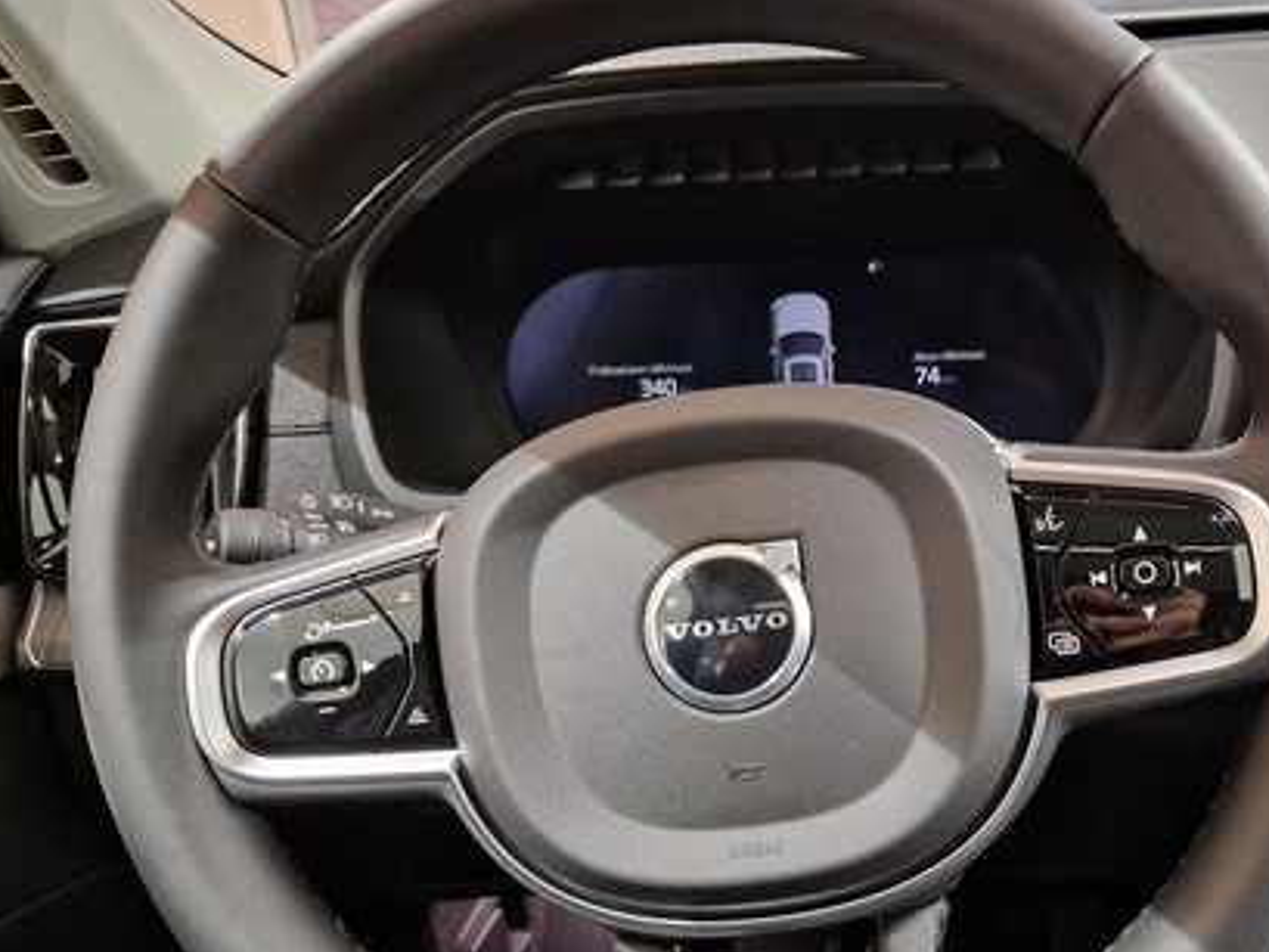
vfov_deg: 39.5
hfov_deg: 50.2
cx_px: 866
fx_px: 1320
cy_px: 586
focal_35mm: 36
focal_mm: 5.4
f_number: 1.8
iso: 500
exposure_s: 1/29
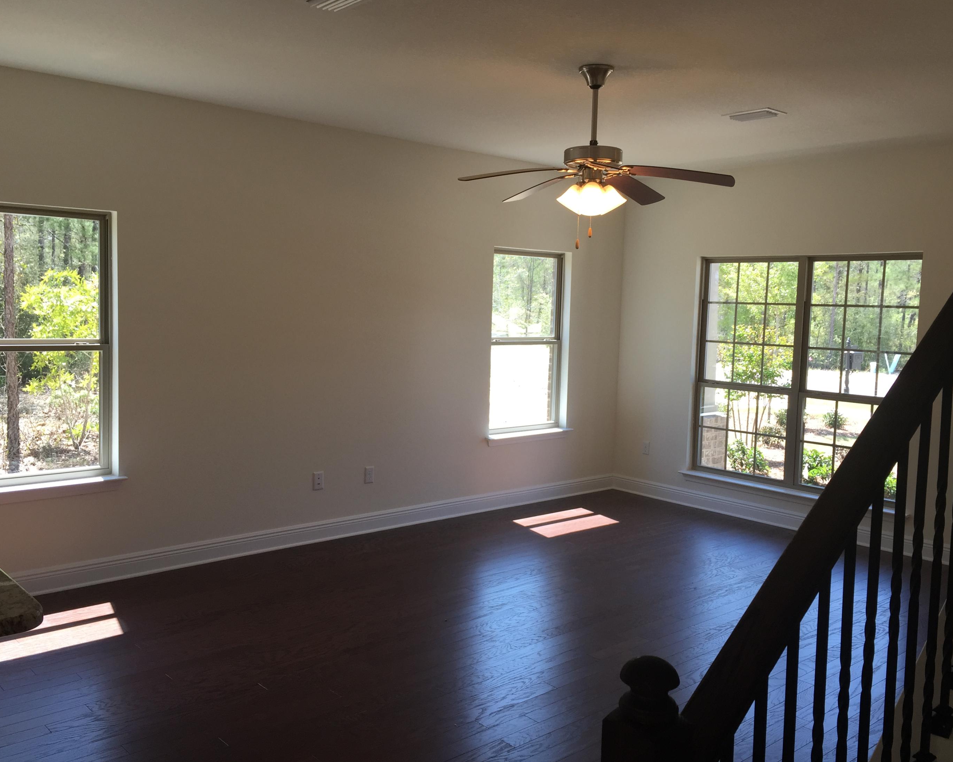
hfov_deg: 57.2
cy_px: 378
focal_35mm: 31
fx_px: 874
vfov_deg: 47.1
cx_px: 486
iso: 32
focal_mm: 4.15
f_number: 2.2
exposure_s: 1/120
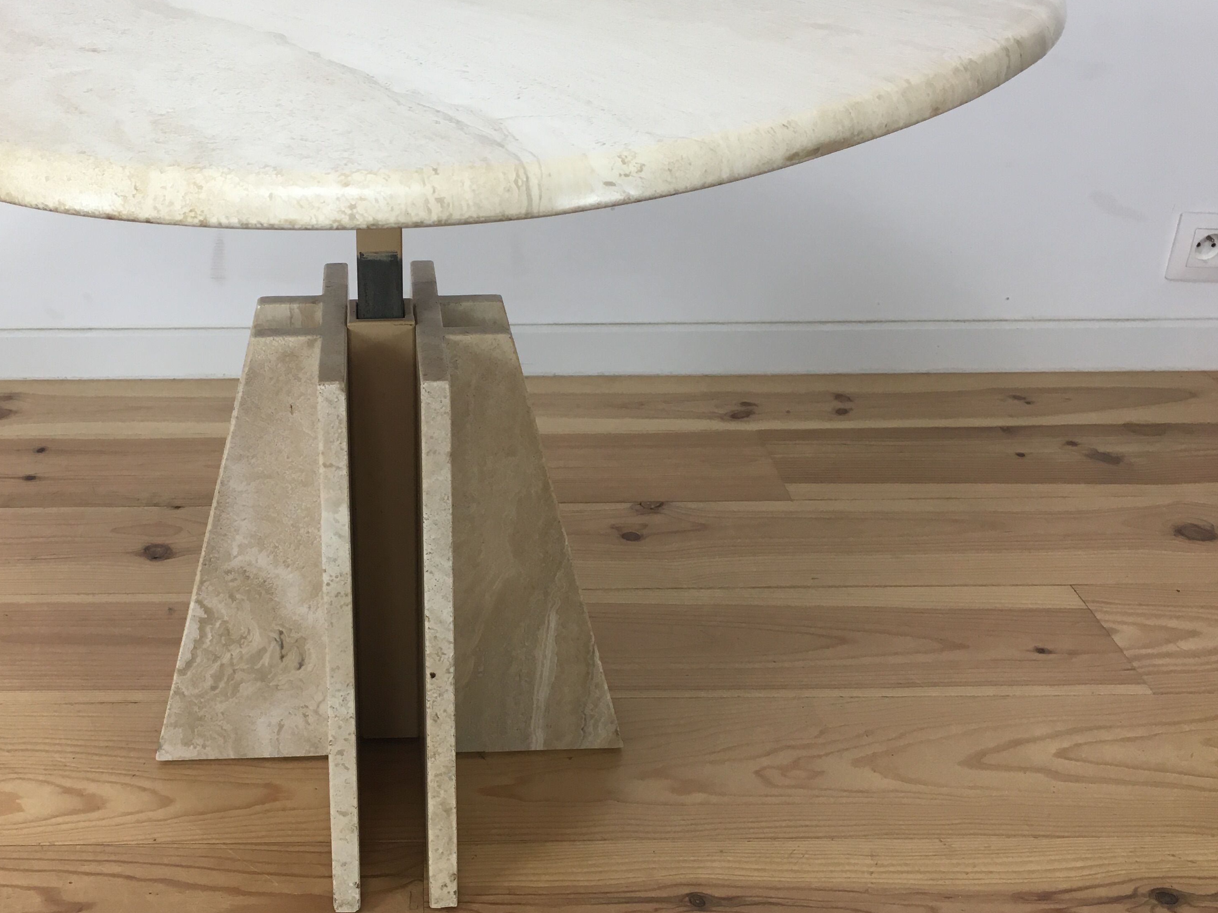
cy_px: 452
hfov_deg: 46.1
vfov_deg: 36.0
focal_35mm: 40
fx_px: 1407
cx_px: 411
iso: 25
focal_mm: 4.15
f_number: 2.2
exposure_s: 1/33
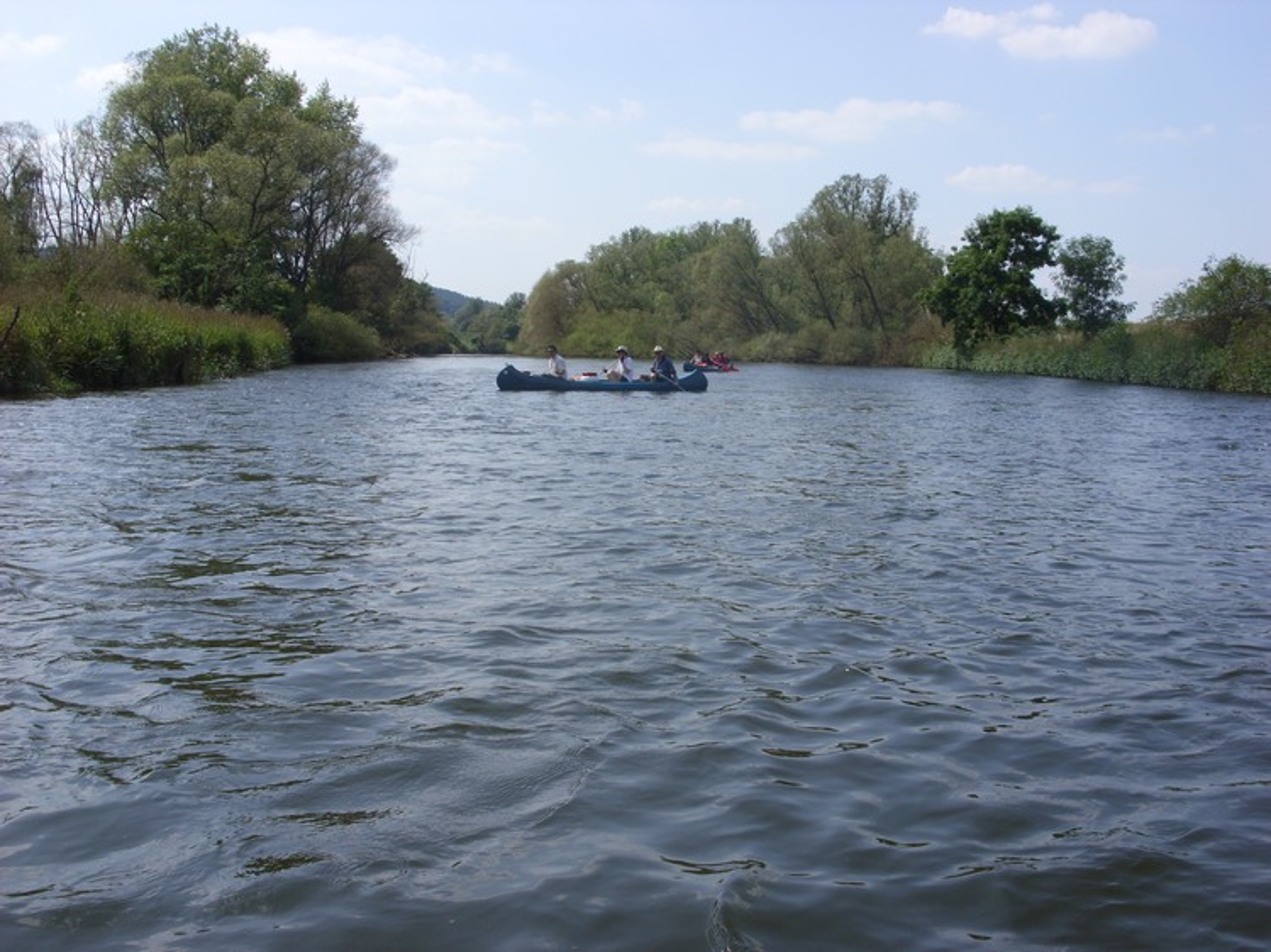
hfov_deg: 49.0
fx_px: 1395
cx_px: 636
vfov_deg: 37.7
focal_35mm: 38
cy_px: 476
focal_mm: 6.3
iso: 50
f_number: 4.9
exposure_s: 1/458
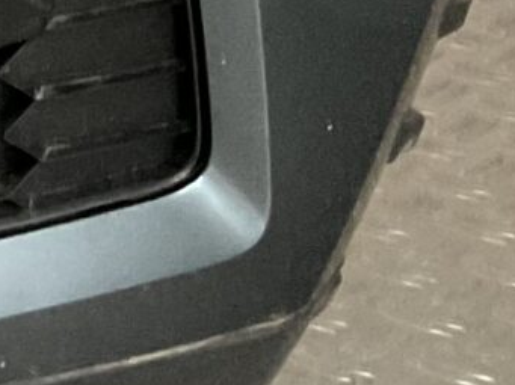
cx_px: -1216
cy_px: -107
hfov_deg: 7.5
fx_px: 3240
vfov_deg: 6.7
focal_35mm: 218
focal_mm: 3
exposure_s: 1/50
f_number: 1.8
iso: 250
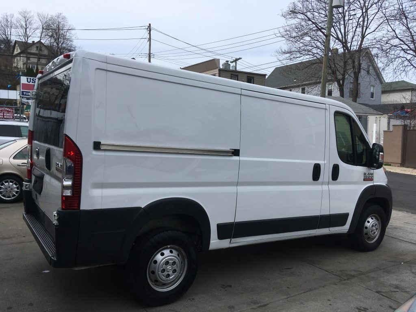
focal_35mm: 29
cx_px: 208
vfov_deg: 48.2
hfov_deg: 61.7
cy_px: 156
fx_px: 349
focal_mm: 4.15
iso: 25
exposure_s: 1/1876
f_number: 2.2
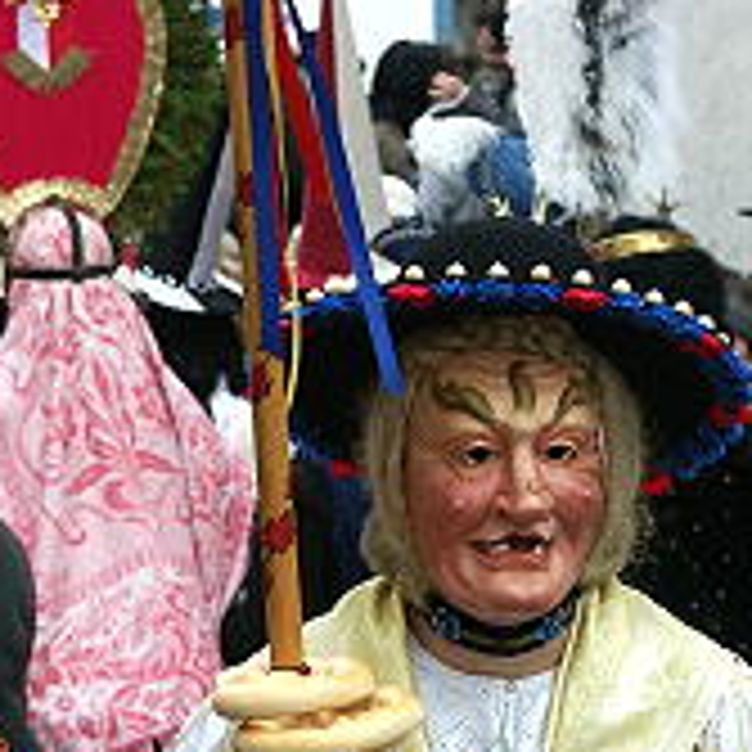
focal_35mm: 248
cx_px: 45
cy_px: 567
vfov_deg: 7.1
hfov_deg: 7.0
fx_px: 6095
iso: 100
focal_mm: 30.83
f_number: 4.5
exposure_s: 1/400
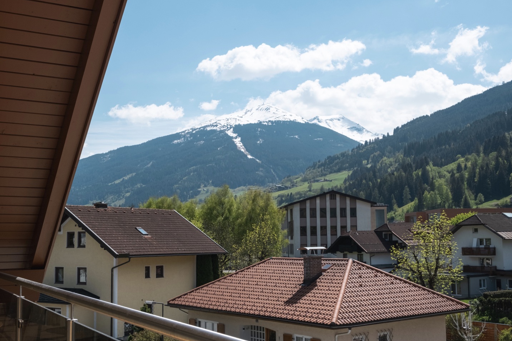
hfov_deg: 44.5
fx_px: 626
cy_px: 178
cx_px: 251
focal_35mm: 44
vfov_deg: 30.5
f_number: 9
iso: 640
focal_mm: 27.7
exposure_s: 1/1000
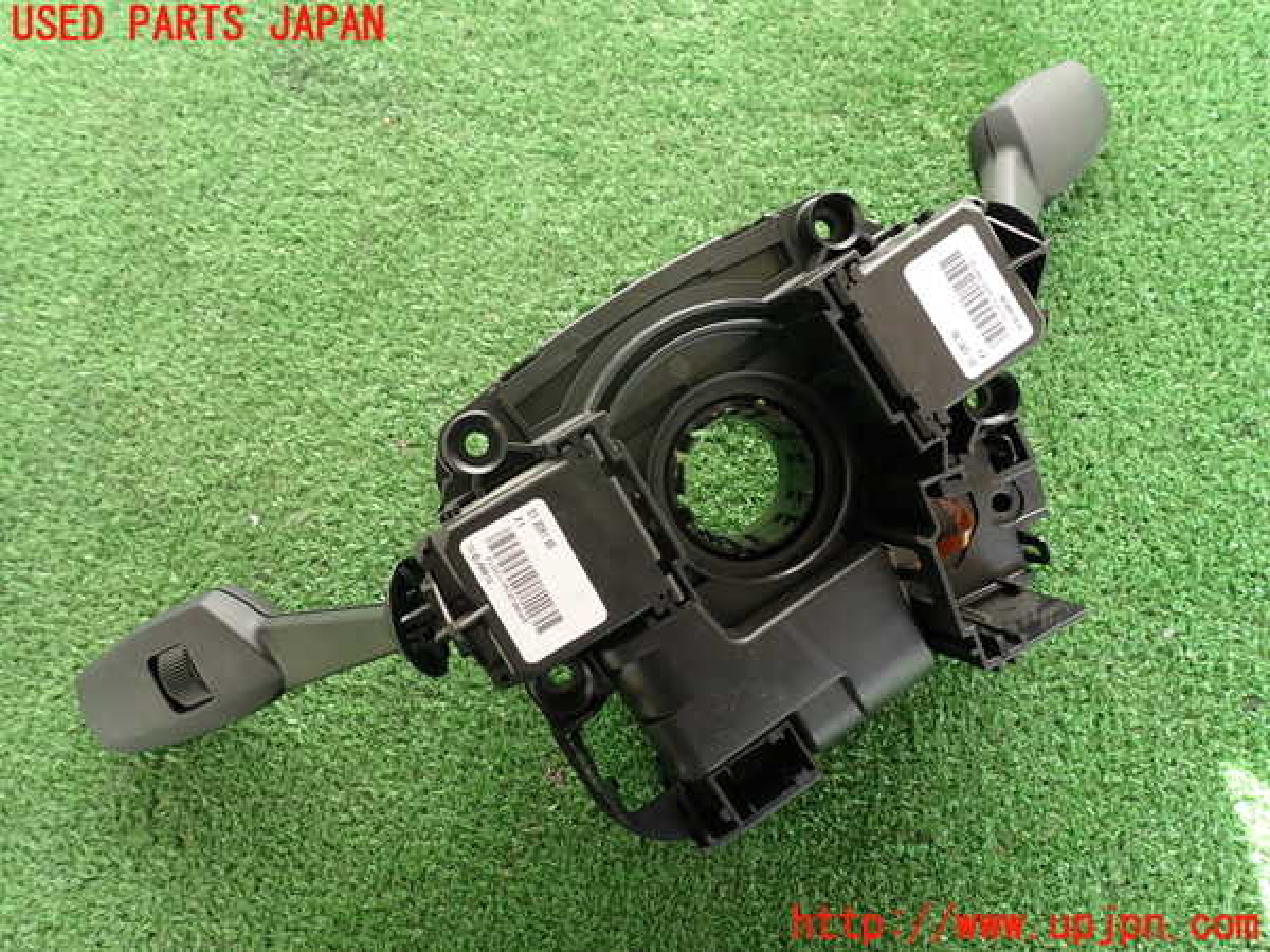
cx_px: 635
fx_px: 917
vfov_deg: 54.9
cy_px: 476
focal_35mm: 25
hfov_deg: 69.4
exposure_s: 1/80
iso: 100
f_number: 2.8
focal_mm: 4.5
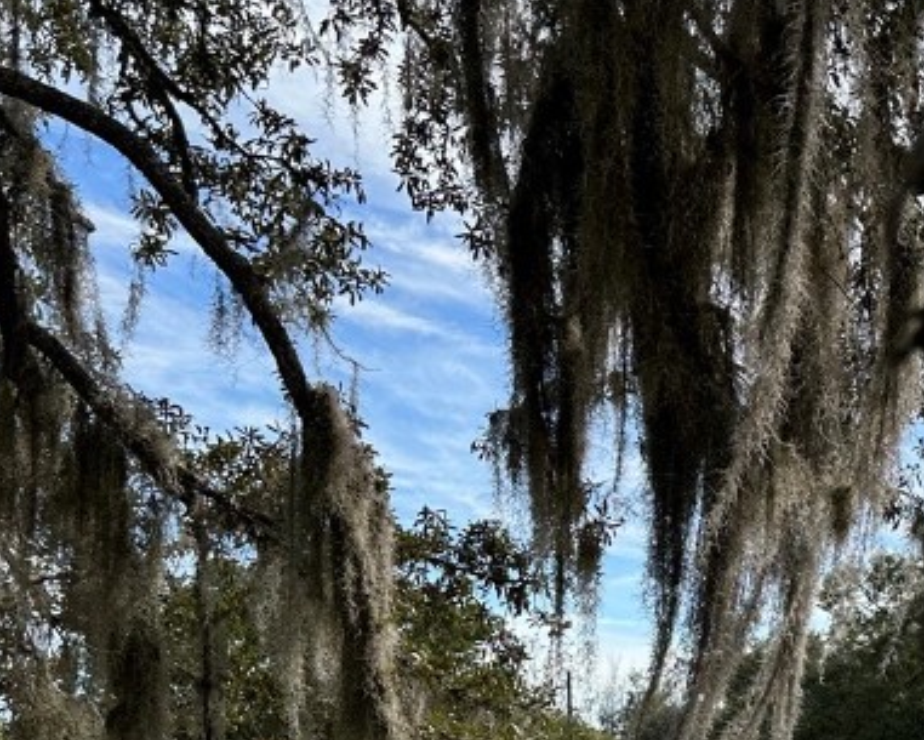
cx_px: 994
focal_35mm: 63
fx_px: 1723
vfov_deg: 22.9
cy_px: 798
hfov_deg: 27.6
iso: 80
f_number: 1.78
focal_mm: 6.86
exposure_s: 1/2967
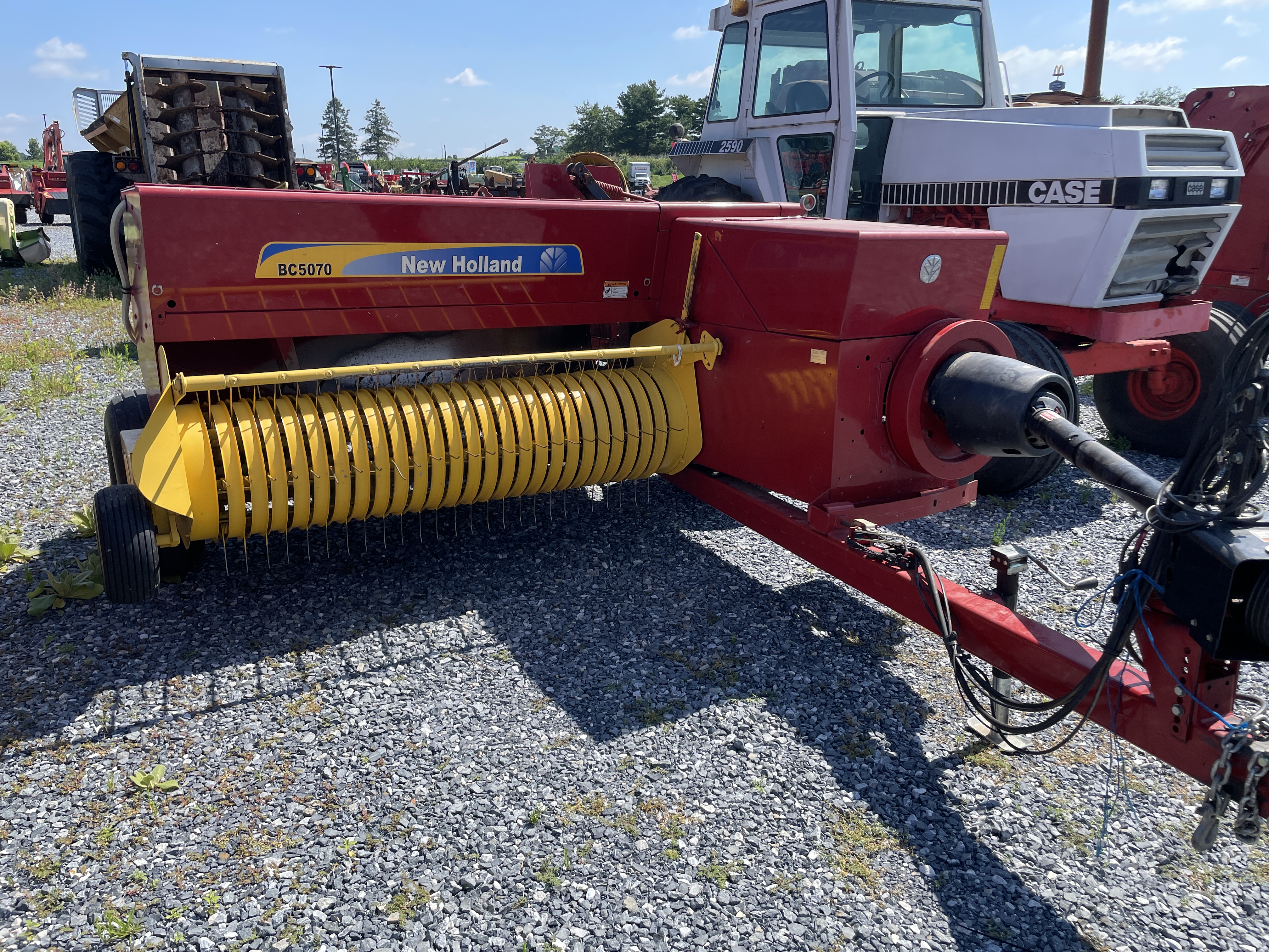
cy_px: 476
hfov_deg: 67.3
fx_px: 953
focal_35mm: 26
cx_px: 634
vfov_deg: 53.1
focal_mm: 4.2
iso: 32
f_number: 1.6
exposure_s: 1/1855
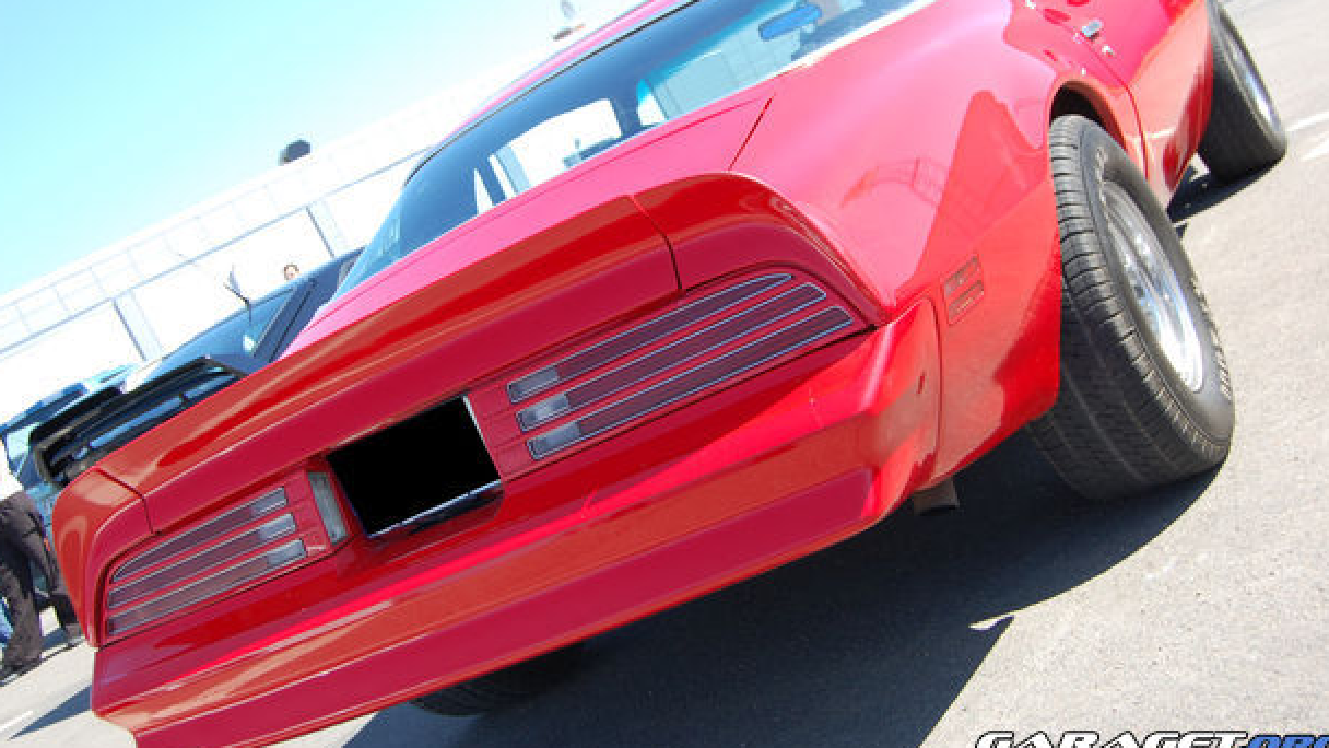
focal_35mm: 43
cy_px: 300
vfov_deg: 27.7
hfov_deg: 47.4
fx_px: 1515
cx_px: 651
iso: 200
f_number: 7.1
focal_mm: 26
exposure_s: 1/200
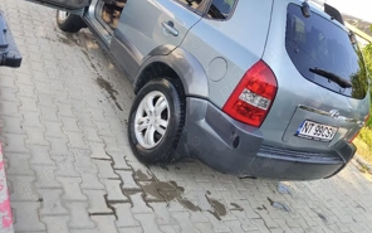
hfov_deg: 58.1
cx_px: 186
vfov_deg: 38.0
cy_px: 82
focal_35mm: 33
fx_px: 335
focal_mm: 6.18
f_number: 1.65
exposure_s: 1/169
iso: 50
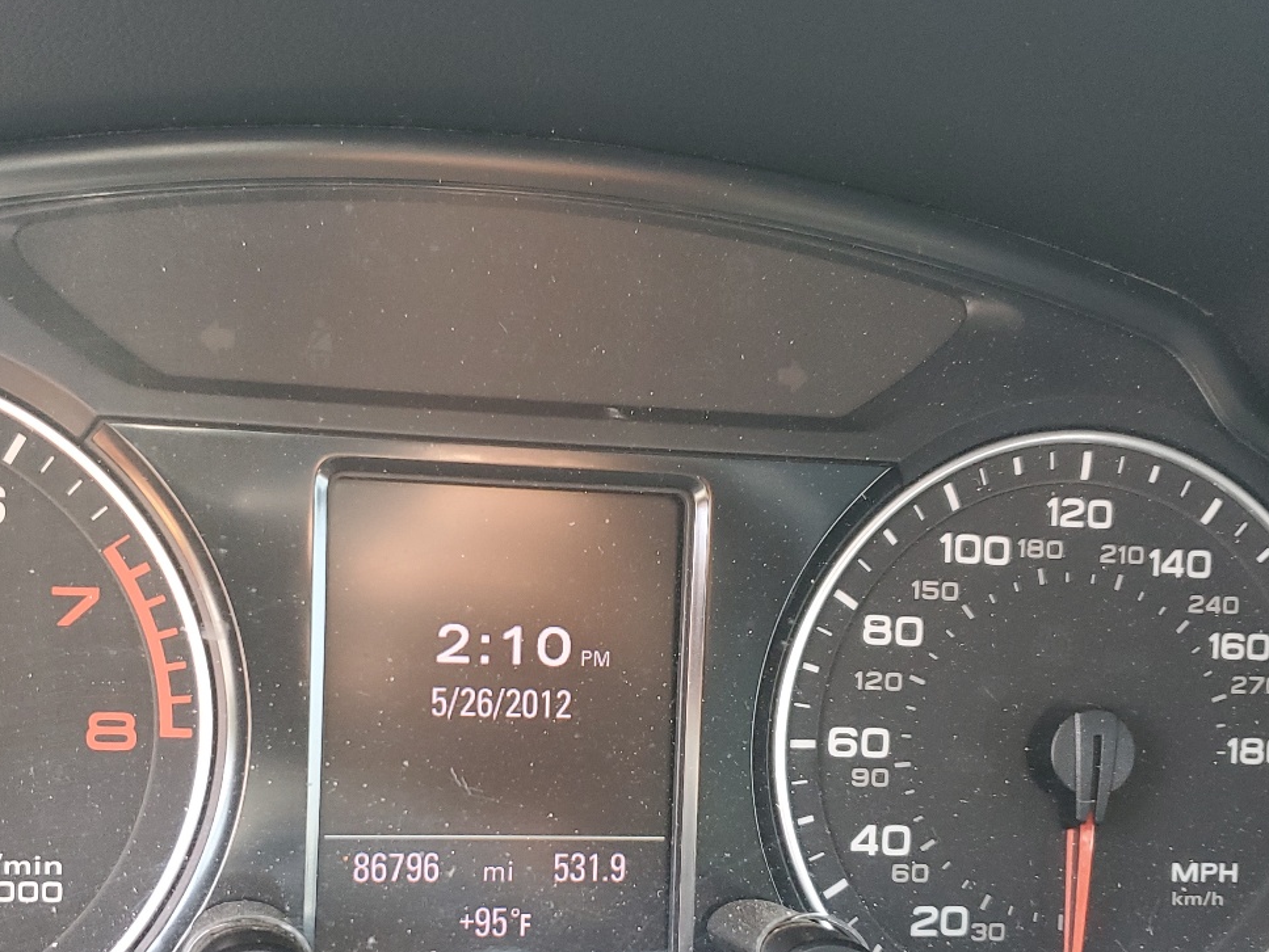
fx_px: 1577
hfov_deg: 43.6
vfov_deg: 33.0
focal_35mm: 43
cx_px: 517
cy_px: 707
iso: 101
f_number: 1.5
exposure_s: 1/60.2
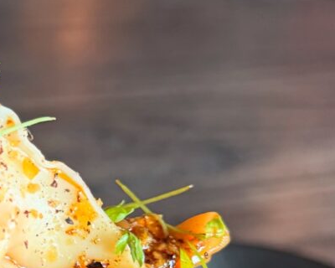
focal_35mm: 50
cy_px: 157
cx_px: -3
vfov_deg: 30.2
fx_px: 496
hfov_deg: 33.9
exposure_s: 1/60
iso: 500
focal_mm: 6.76
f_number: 1.78
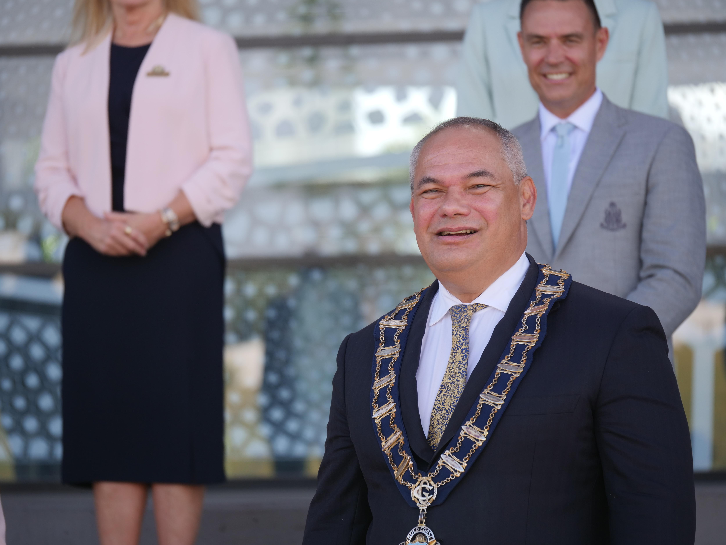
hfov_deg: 9.9
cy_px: 272
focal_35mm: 200
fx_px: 4195
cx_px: 363
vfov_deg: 7.4
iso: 200
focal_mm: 100
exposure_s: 1/500
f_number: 3.2
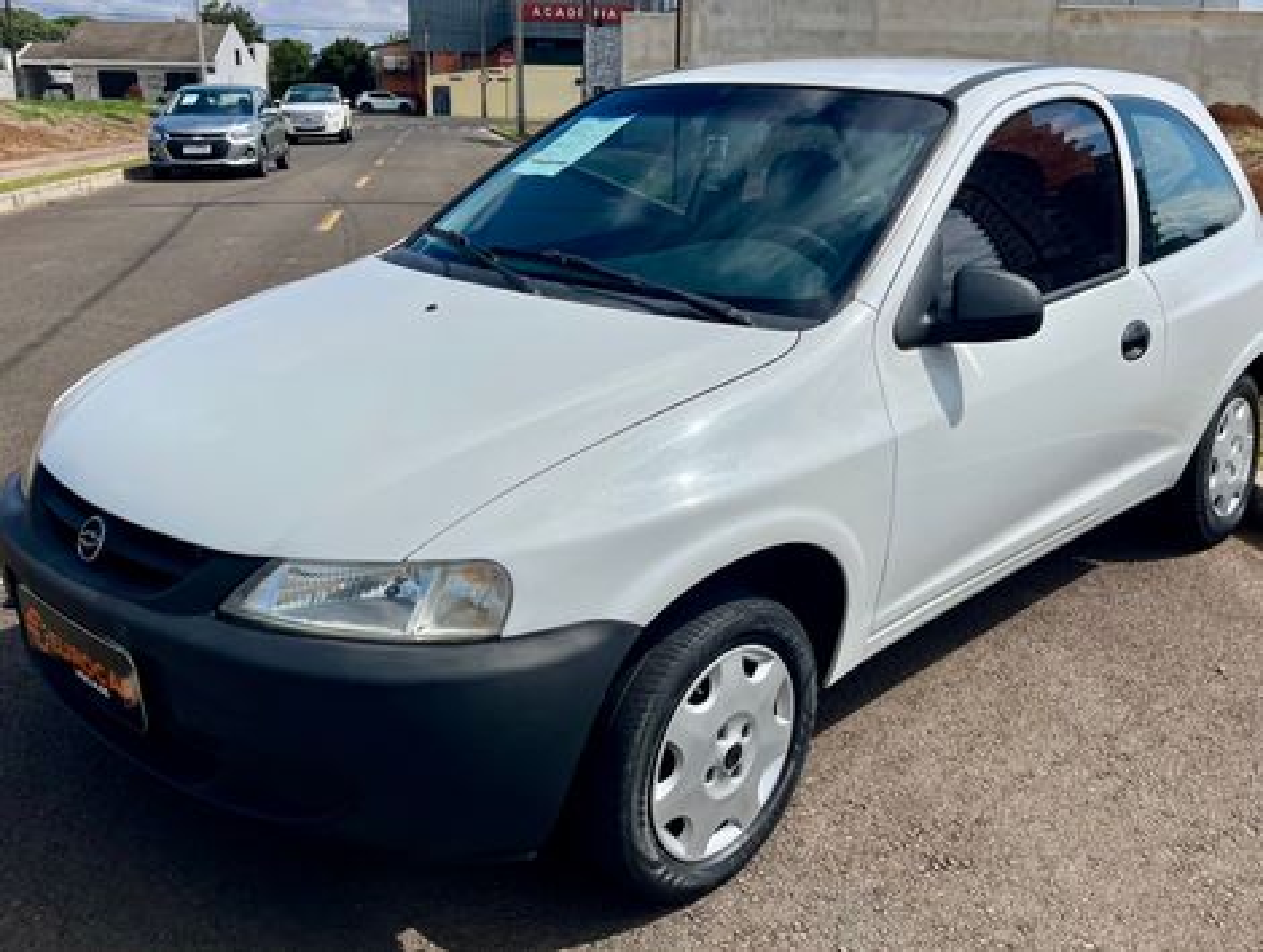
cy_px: 476
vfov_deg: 53.2
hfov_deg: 67.2
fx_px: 950
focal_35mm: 26
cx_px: 632
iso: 50
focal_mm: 5.1
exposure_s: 1/8403
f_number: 1.6
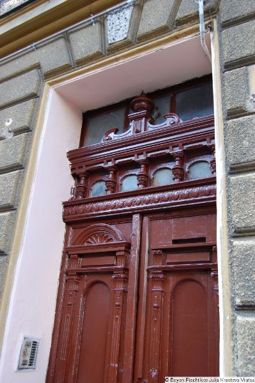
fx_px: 367
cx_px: 128
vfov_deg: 55.1
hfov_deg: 38.3
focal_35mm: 34
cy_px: 192
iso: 400
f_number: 5
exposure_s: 1/100
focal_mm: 23
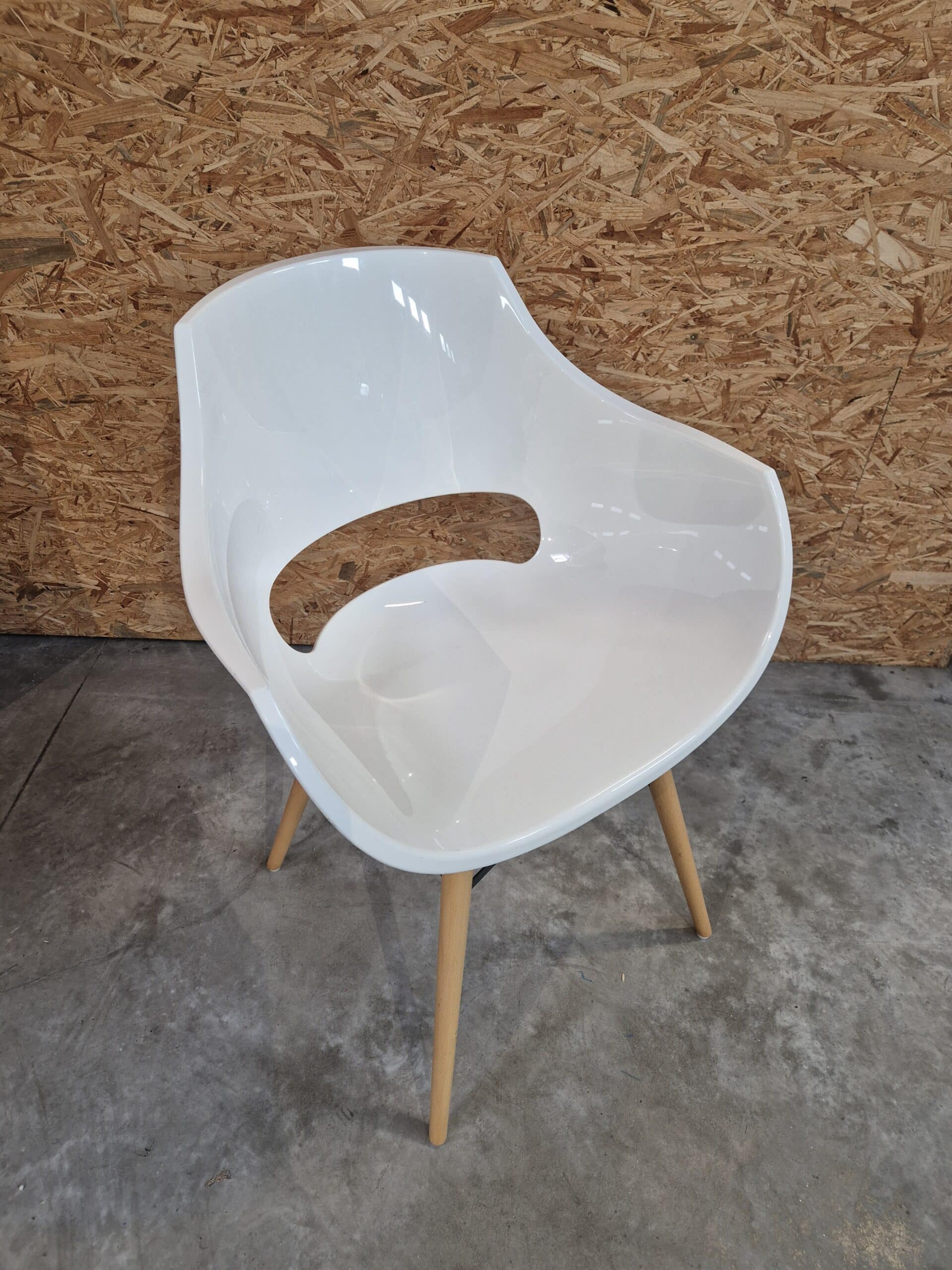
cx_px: 476
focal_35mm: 23
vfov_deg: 73.9
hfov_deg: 58.9
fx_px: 843
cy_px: 635
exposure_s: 1/100
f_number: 1.8
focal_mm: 5.4
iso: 200
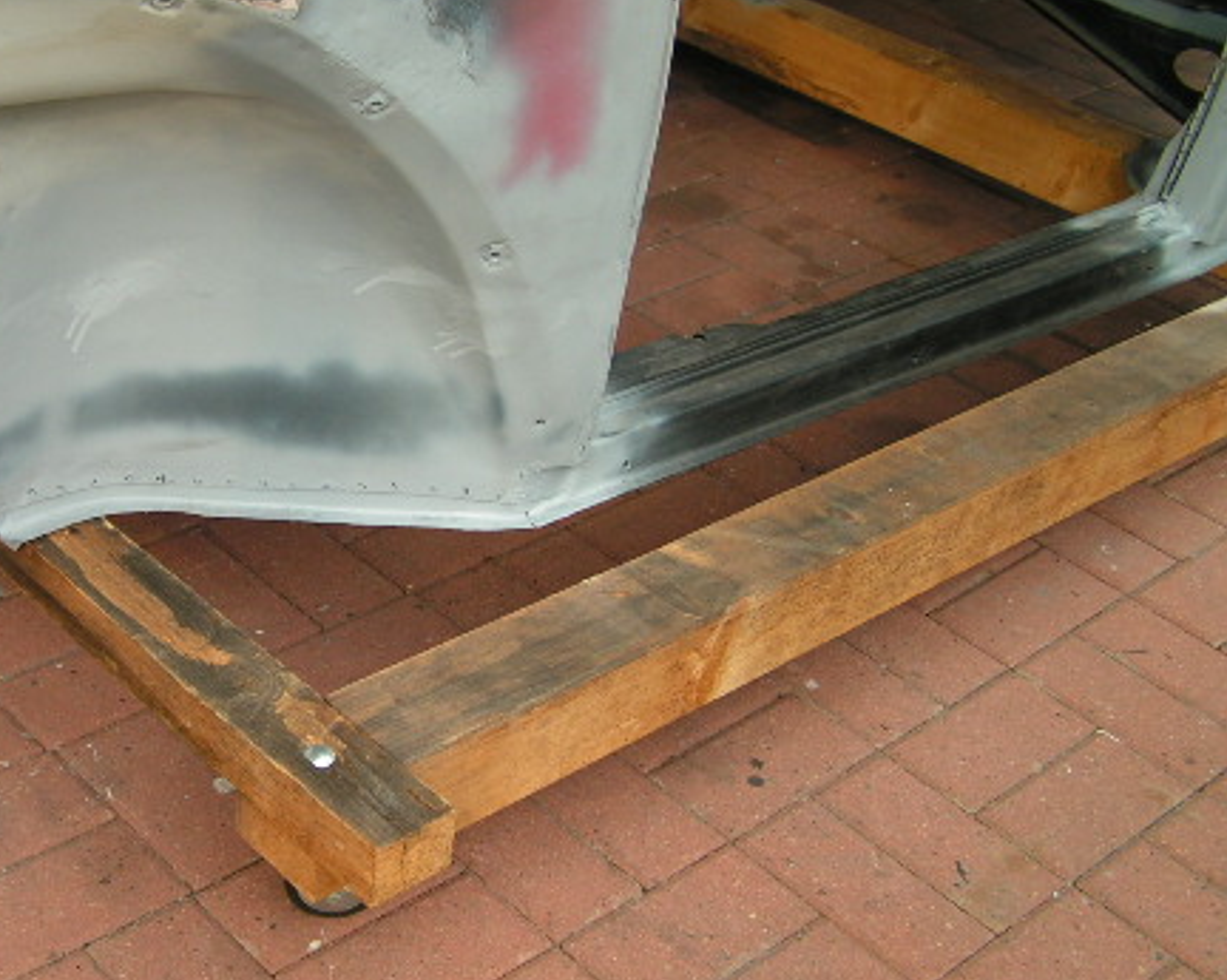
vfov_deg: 27.6
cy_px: 437
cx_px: 321
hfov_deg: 33.6
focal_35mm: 55
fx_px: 1996
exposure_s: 1/125
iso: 50
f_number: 2.8
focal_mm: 6.3
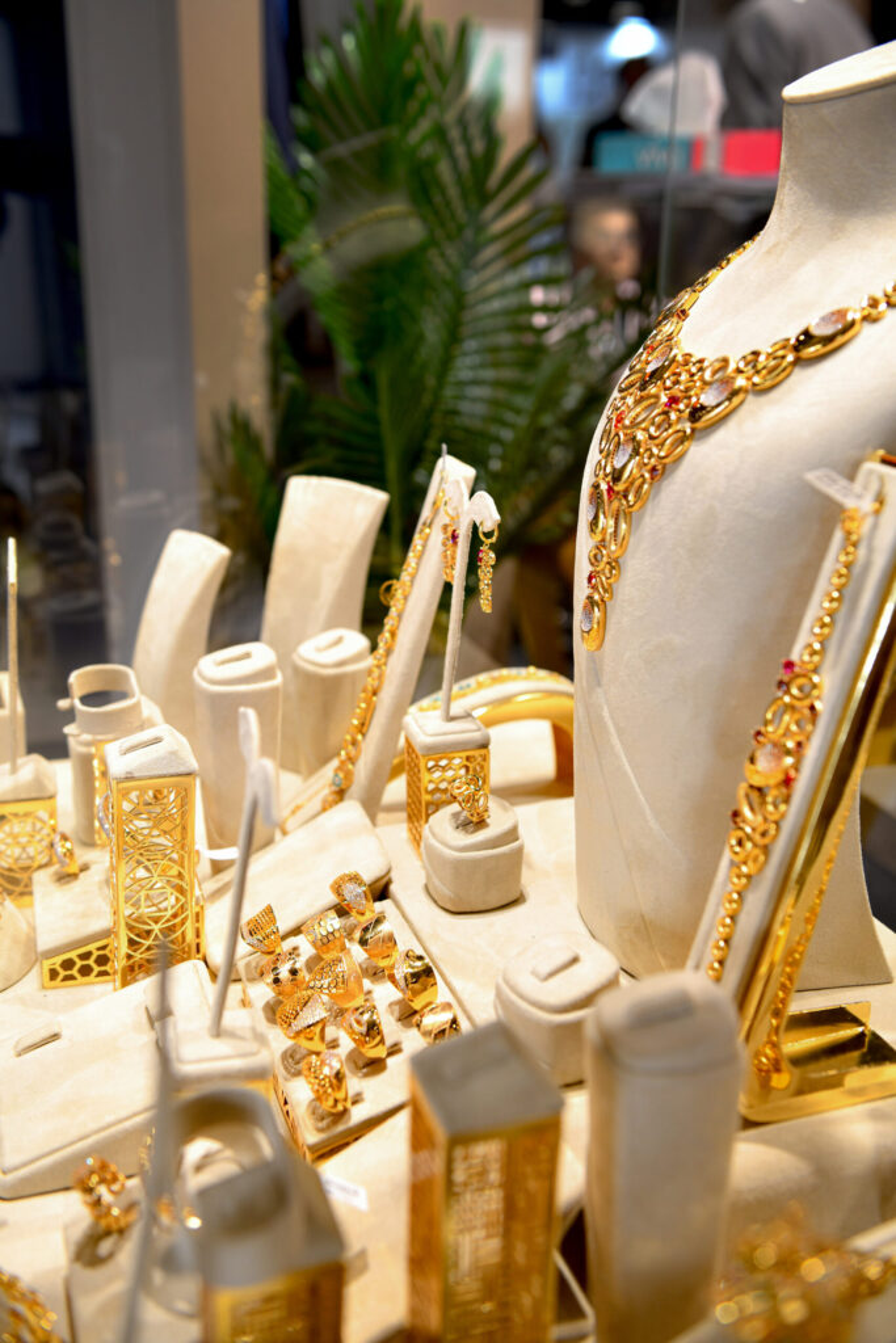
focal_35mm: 36
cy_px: 672
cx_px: 448
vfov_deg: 53.1
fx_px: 1343
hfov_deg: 36.9
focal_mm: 36
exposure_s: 1/100
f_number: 4
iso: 250
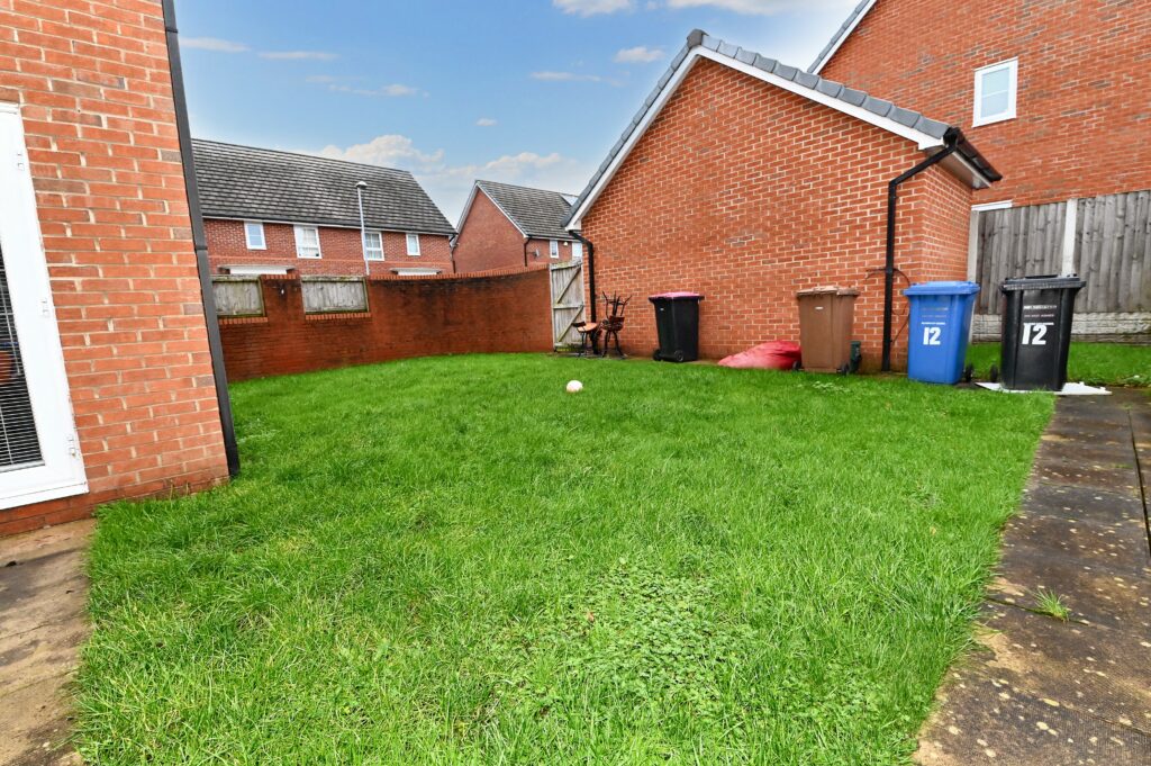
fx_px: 479
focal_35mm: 15
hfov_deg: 100.4
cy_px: 383
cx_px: 576
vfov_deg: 77.2
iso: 6400
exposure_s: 1/200
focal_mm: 15
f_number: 10
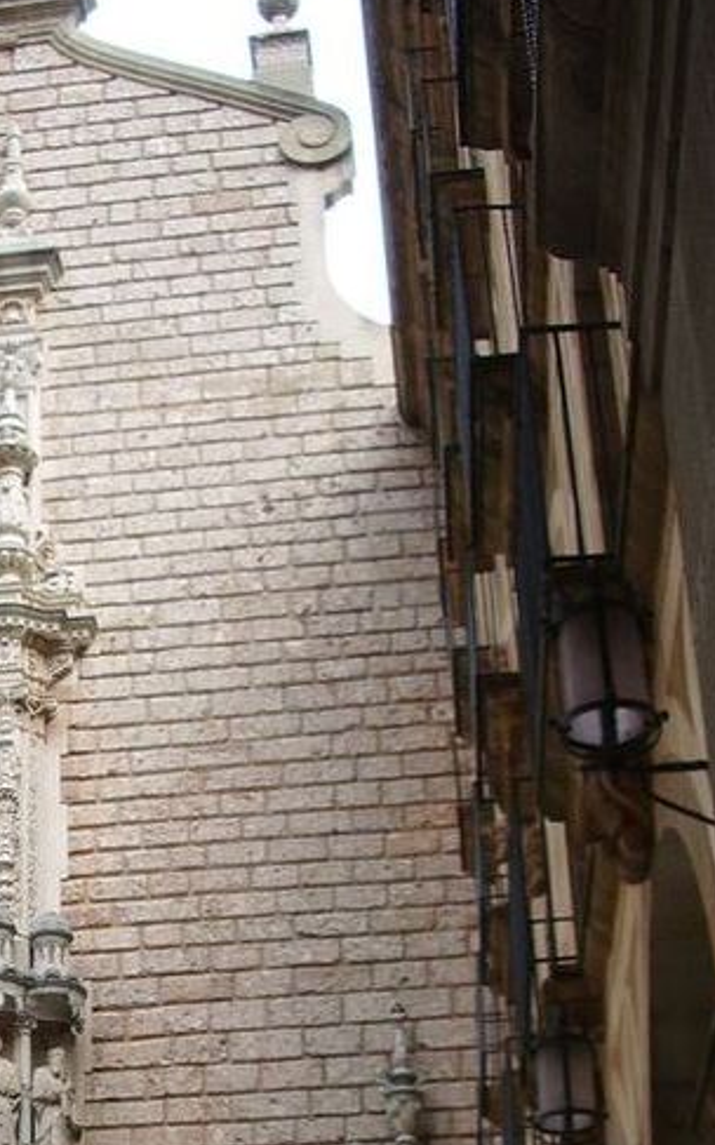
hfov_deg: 16.4
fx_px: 2403
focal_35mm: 77
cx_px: -69
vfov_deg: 26.1
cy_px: 999
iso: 50
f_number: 2.6
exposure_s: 1/100
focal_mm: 5.8
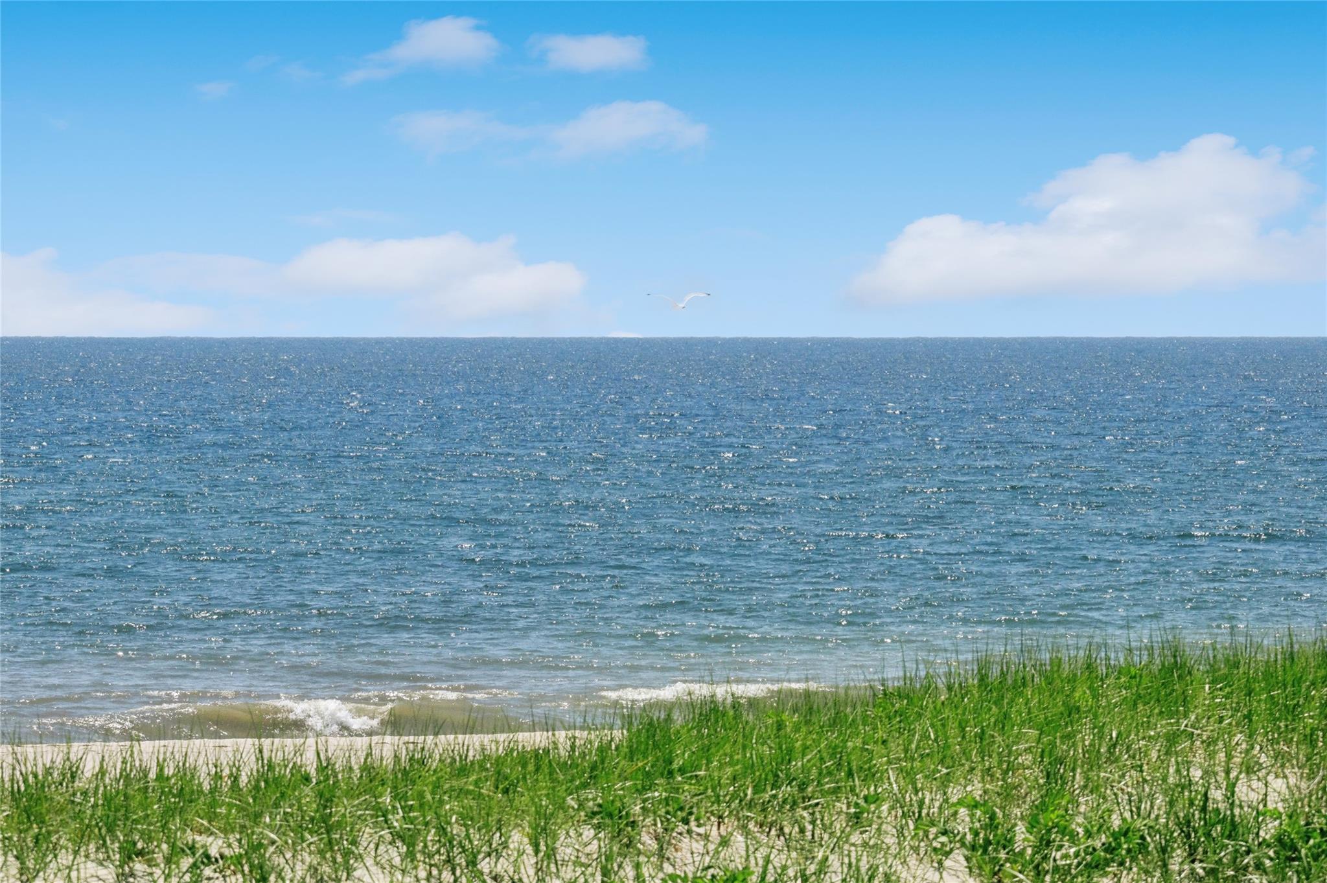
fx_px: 7994
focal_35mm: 217
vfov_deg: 6.3
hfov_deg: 9.5
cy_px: 442
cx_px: 664
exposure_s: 1/2000
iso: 200
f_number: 11
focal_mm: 145
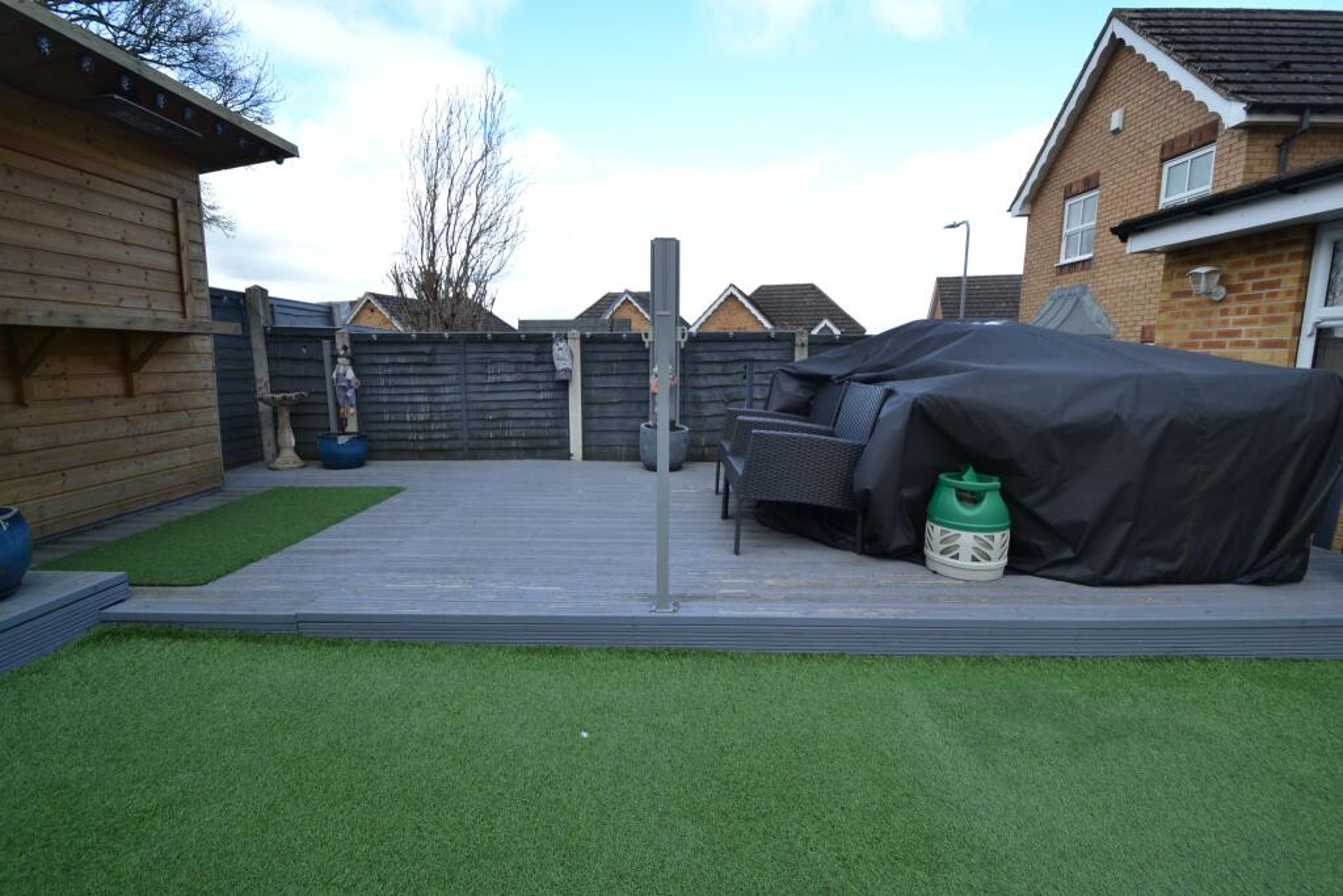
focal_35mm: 15
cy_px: 448
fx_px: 560
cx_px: 672
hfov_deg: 100.4
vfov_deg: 77.3
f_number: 5.6
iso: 110
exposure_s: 1/125
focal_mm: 10
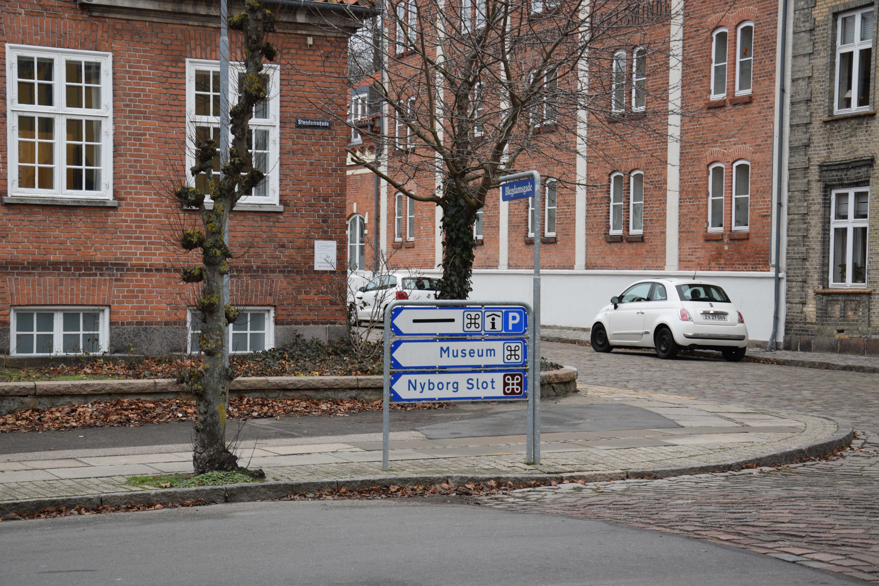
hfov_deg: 27.0
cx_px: 440
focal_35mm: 75
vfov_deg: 18.2
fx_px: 1831
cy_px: 293
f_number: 5.6
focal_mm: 50
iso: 640
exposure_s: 1/125
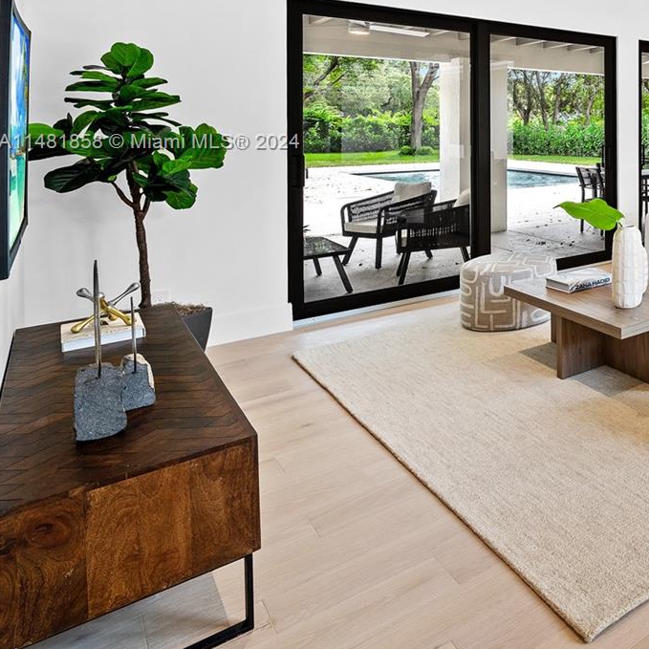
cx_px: 759
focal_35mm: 28
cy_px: 144
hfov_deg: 41.5
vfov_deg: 54.0
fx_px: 594
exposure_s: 1/4
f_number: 8
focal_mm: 14
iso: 200
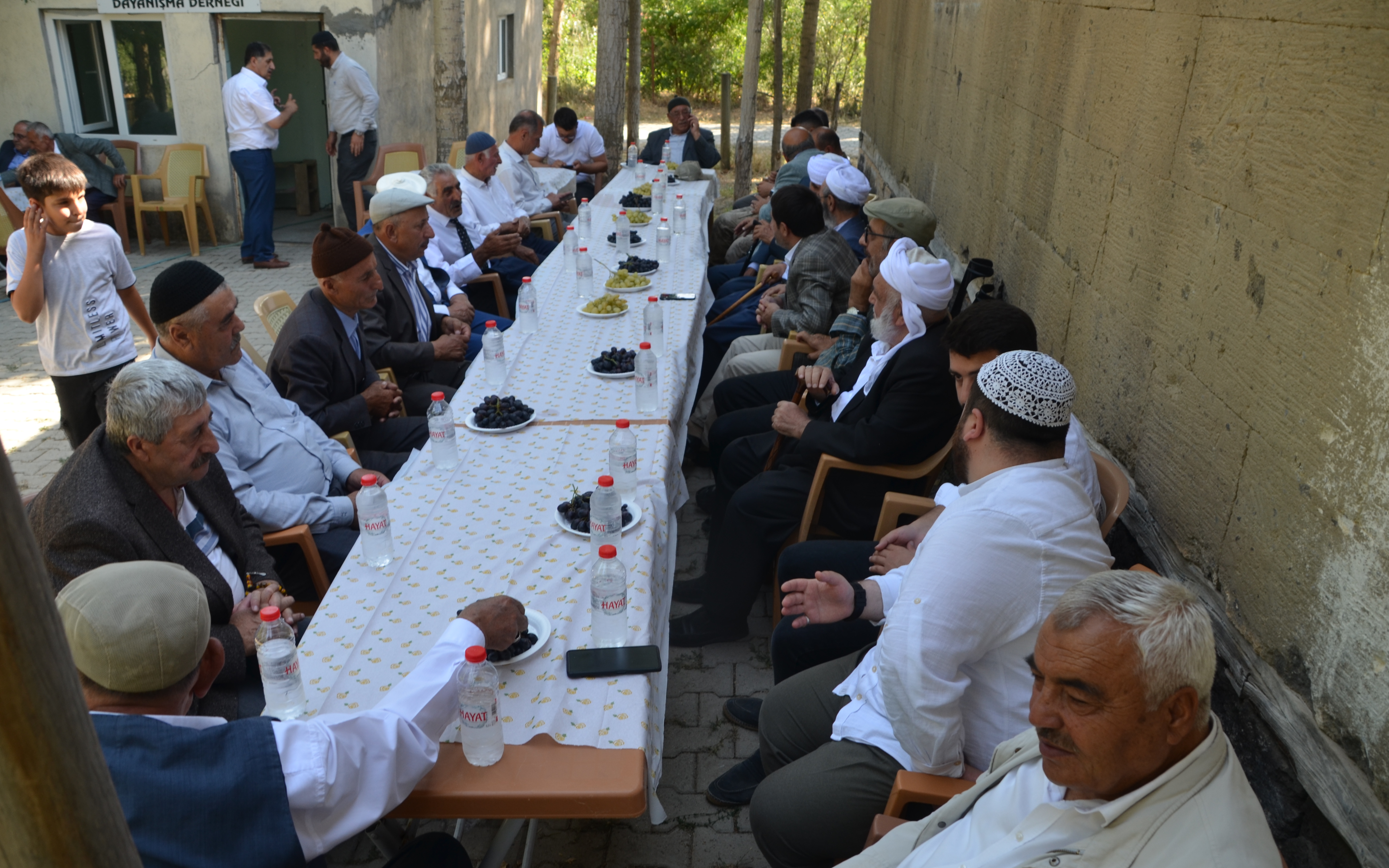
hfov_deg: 66.5
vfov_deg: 44.5
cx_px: 683
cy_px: 468
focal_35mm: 28
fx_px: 1060
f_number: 5.6
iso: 200
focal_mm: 18
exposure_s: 1/125
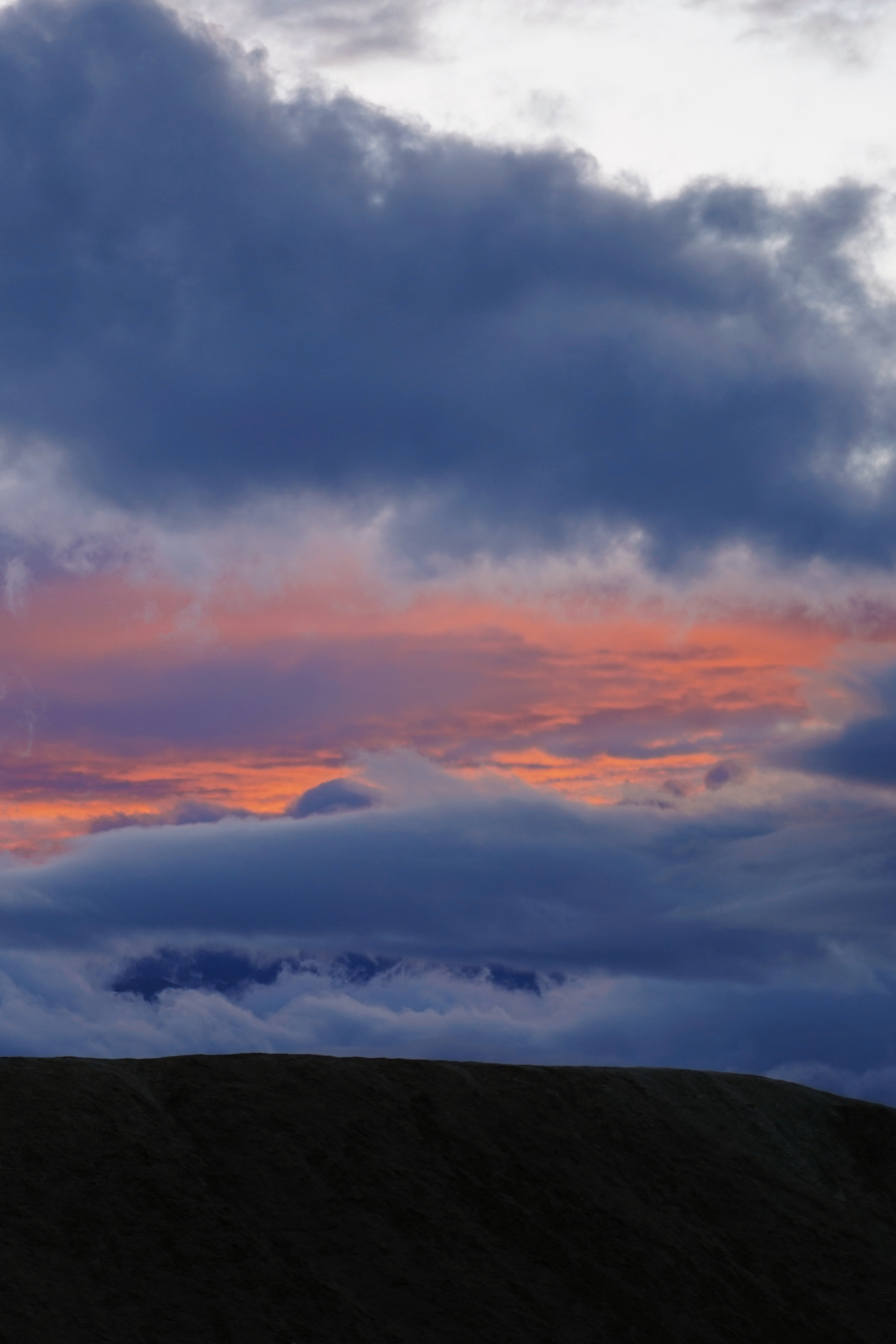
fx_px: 5898
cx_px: 100
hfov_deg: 8.7
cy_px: 671
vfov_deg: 13.0
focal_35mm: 158
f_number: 4
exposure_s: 1/160
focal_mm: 105
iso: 320
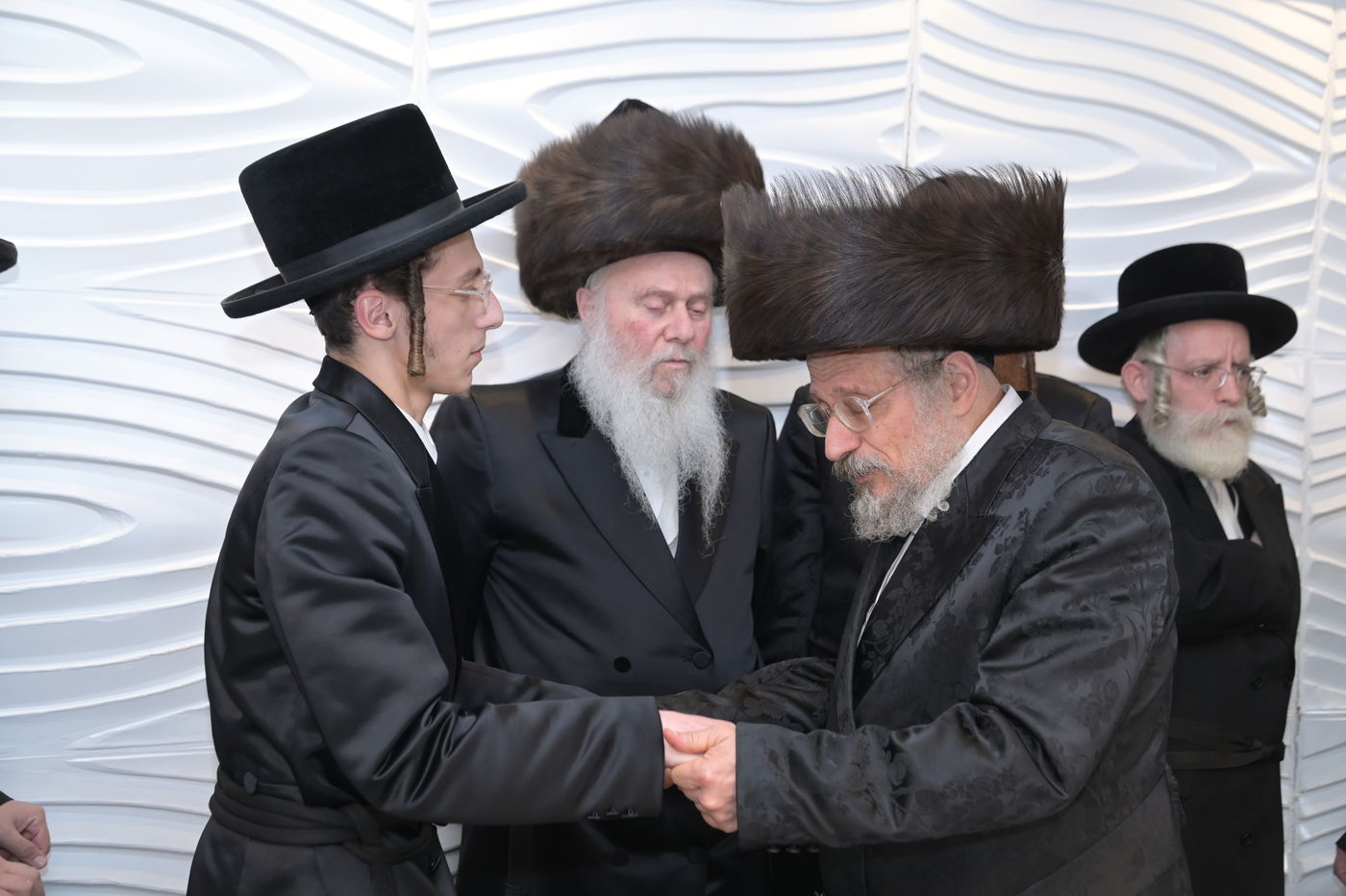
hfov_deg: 39.6
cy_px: 448
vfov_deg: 27.0
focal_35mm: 50
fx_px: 1868
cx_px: 673
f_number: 4.5
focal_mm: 50
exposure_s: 1/200
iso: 1250
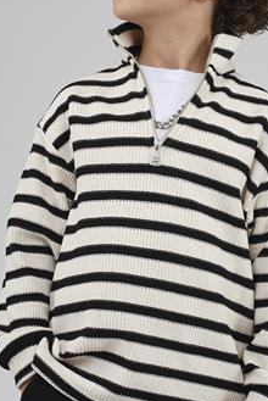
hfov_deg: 6.7
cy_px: 185
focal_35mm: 204
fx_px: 2273
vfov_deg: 10.1
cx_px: 169
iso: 64
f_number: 5
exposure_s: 1/160
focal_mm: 75
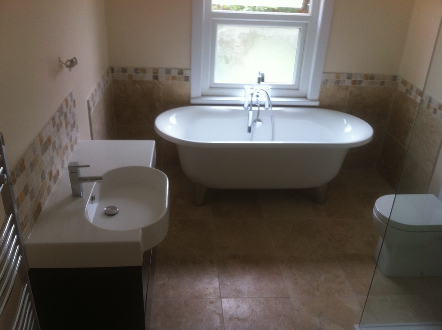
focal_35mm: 35
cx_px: 221
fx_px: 446
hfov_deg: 52.7
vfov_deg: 40.6
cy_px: 165
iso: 80
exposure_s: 1/15
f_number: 2.8
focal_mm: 3.85
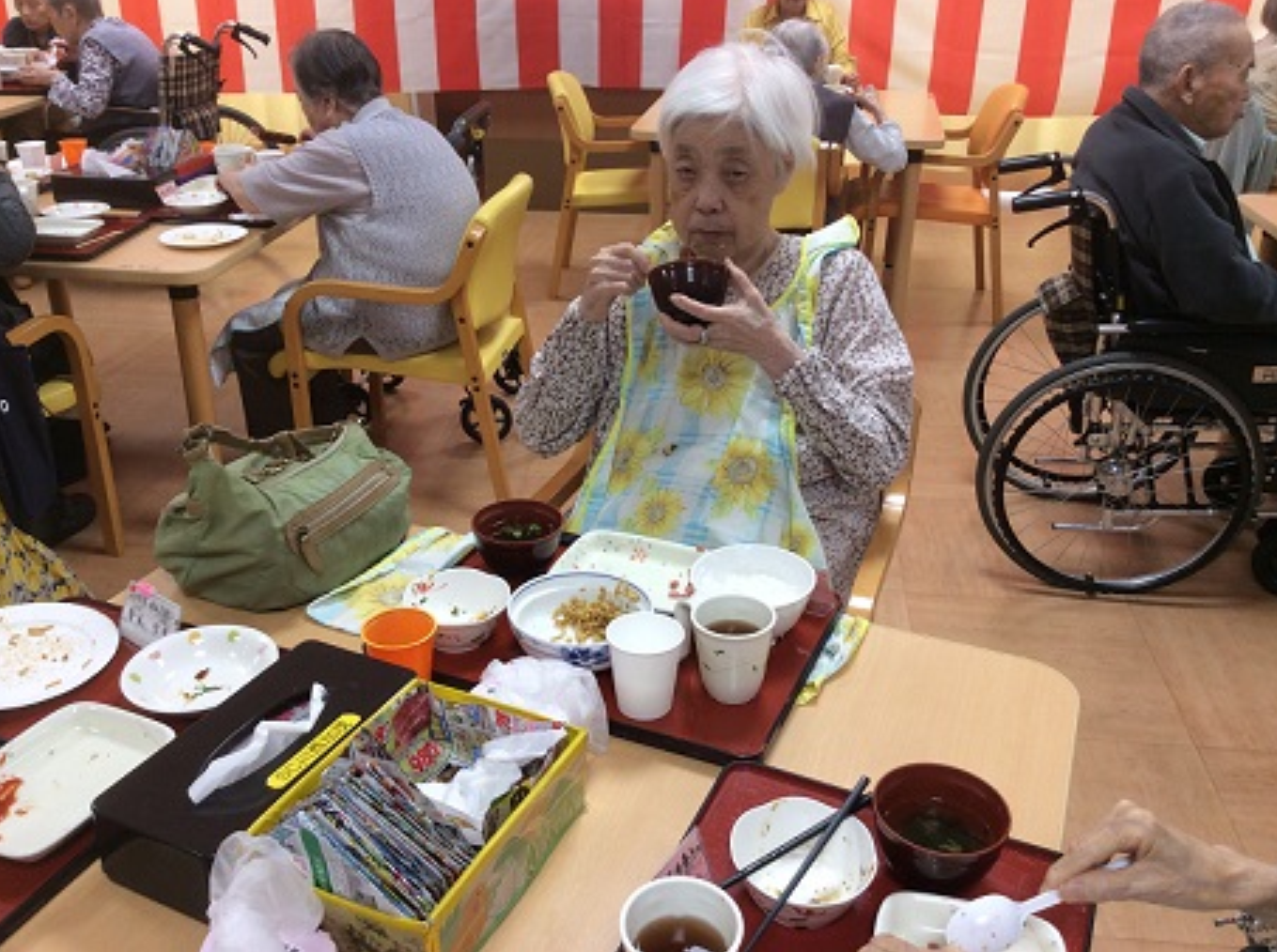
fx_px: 1215
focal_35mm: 33
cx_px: 647
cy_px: 463
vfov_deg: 42.8
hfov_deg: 55.4
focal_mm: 3.3
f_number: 2.4
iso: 40
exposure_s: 1/60
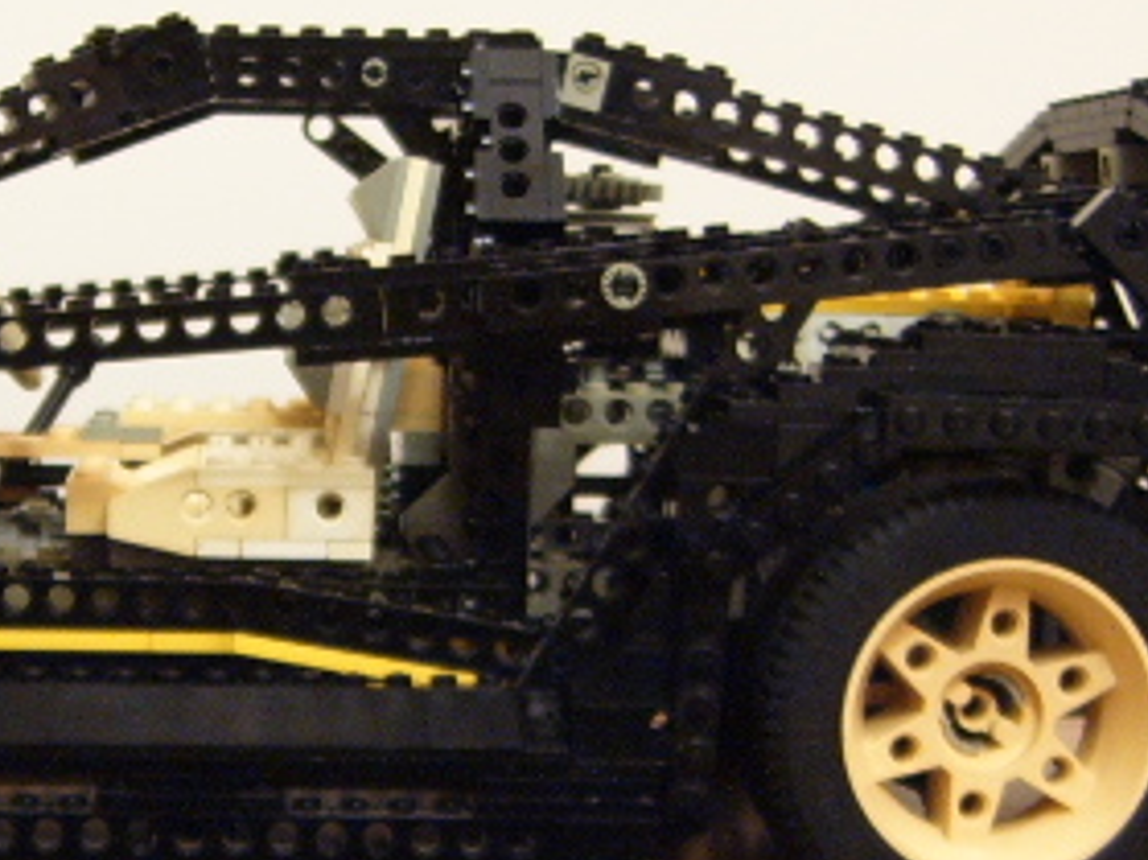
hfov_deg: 22.7
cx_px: 239
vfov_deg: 17.3
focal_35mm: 85
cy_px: 506
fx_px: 2818
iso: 141
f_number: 2.9
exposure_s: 1/8
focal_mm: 6.2
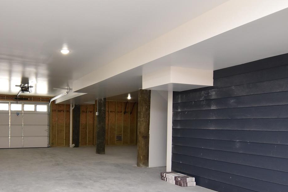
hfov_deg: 61.8
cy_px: 127
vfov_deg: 45.8
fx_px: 224
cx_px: 73
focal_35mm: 28
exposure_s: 1/80
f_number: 8
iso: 800
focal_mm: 12
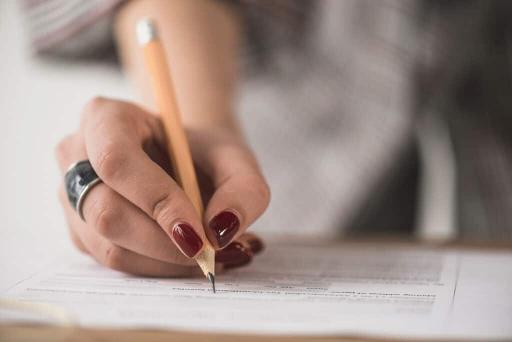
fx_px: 1493
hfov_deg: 19.5
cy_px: 171
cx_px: 256
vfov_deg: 13.0
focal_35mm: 105
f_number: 3
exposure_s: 1/125
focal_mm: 105
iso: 320
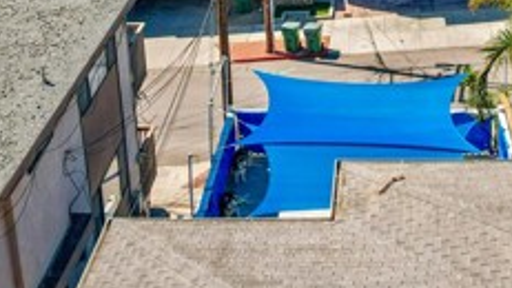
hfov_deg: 32.2
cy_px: -119
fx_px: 869
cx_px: 388
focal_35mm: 64
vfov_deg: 17.3
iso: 110
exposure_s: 1/2000
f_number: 2.8
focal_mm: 8.38
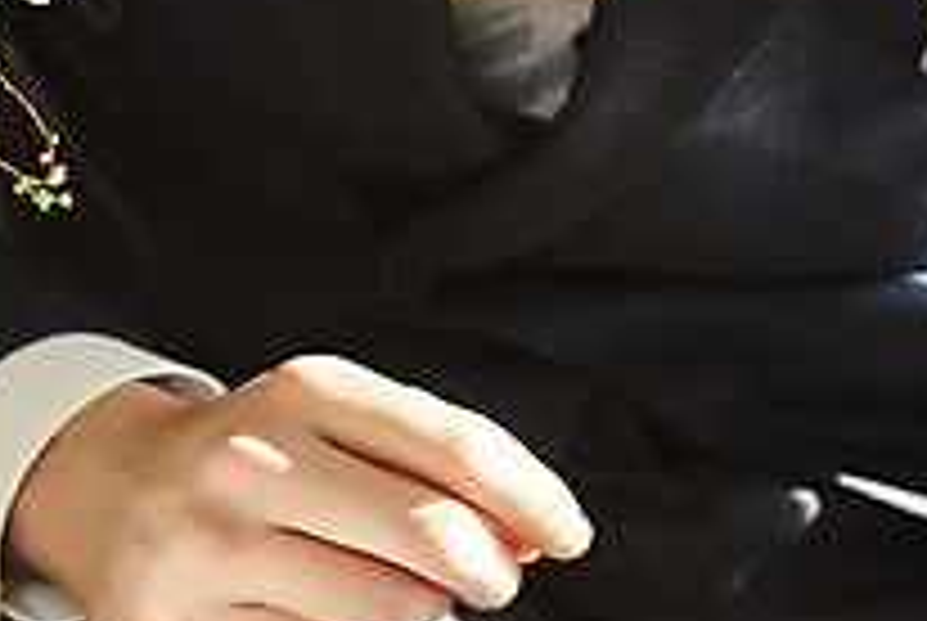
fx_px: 6369
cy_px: 184
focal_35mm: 247
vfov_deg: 5.6
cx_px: -367
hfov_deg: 8.2
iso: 250
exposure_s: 1/125
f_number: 4
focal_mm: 85
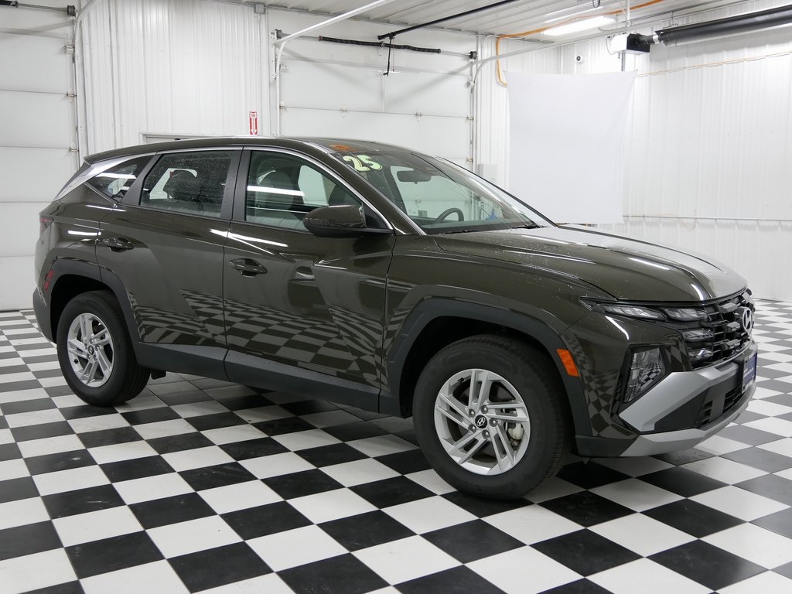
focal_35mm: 36
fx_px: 824
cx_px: 396
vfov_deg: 39.7
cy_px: 297
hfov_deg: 51.4
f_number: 3.9
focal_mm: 18
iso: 640
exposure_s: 1/60
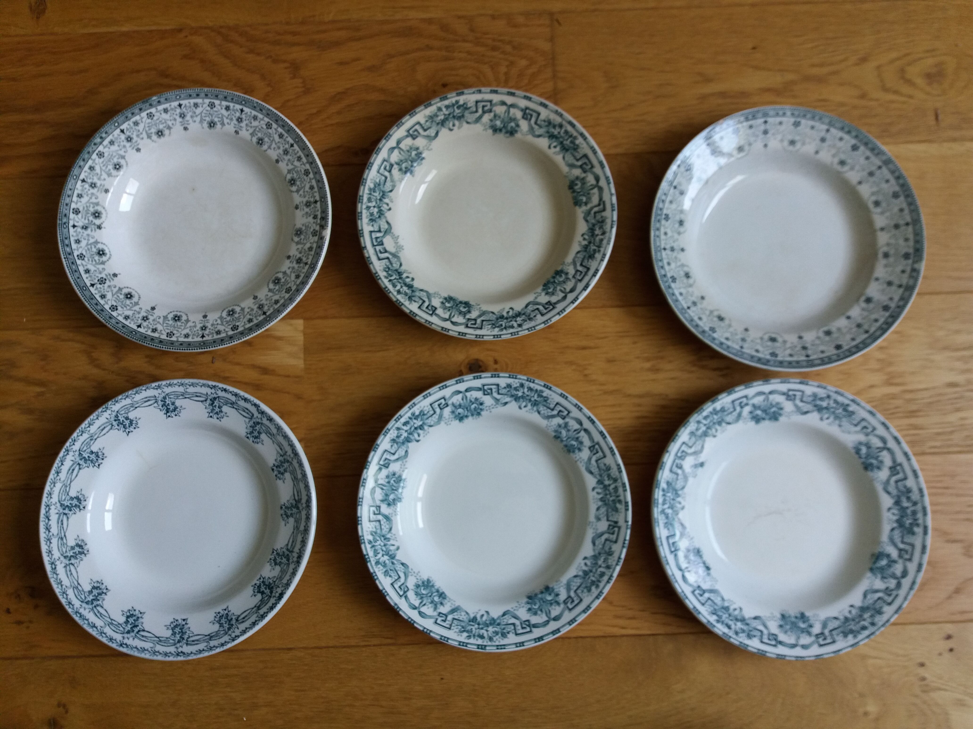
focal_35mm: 28
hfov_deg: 63.4
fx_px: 787
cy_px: 364
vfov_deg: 49.7
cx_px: 486
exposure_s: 1/50
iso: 64
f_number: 1.9
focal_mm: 3.7
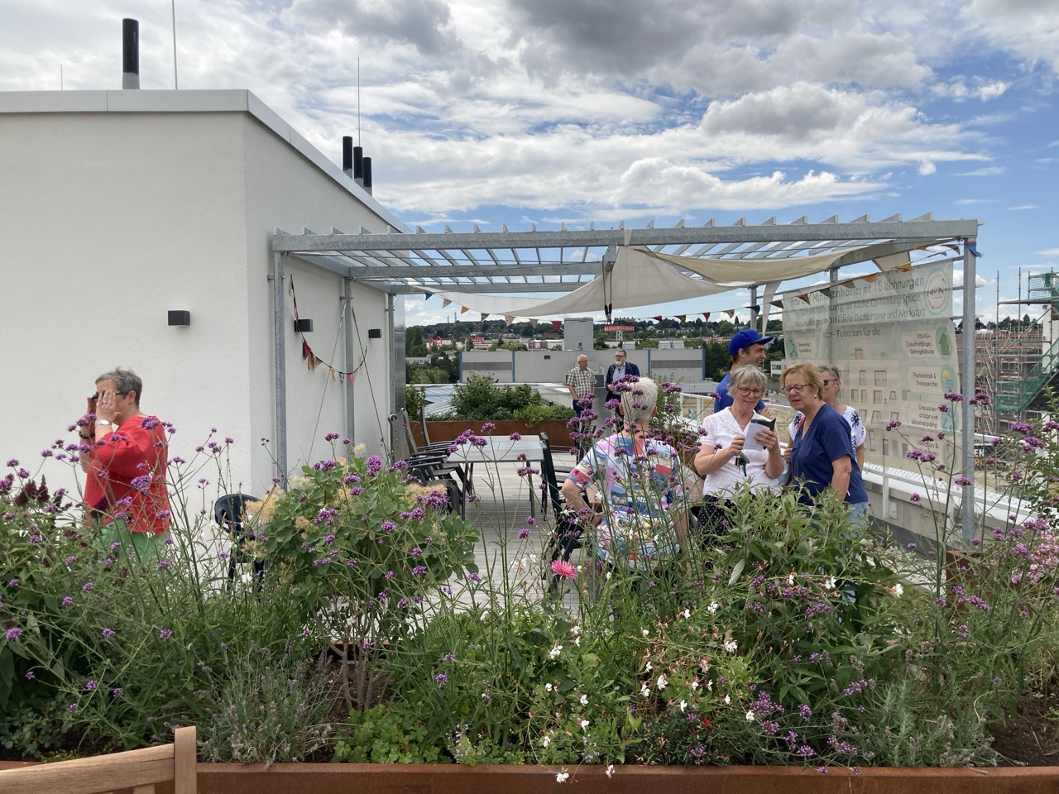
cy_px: 397
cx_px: 530
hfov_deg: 63.4
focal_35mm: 28
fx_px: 857
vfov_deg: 49.7
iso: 25
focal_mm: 3.99
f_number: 1.8
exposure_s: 1/2825
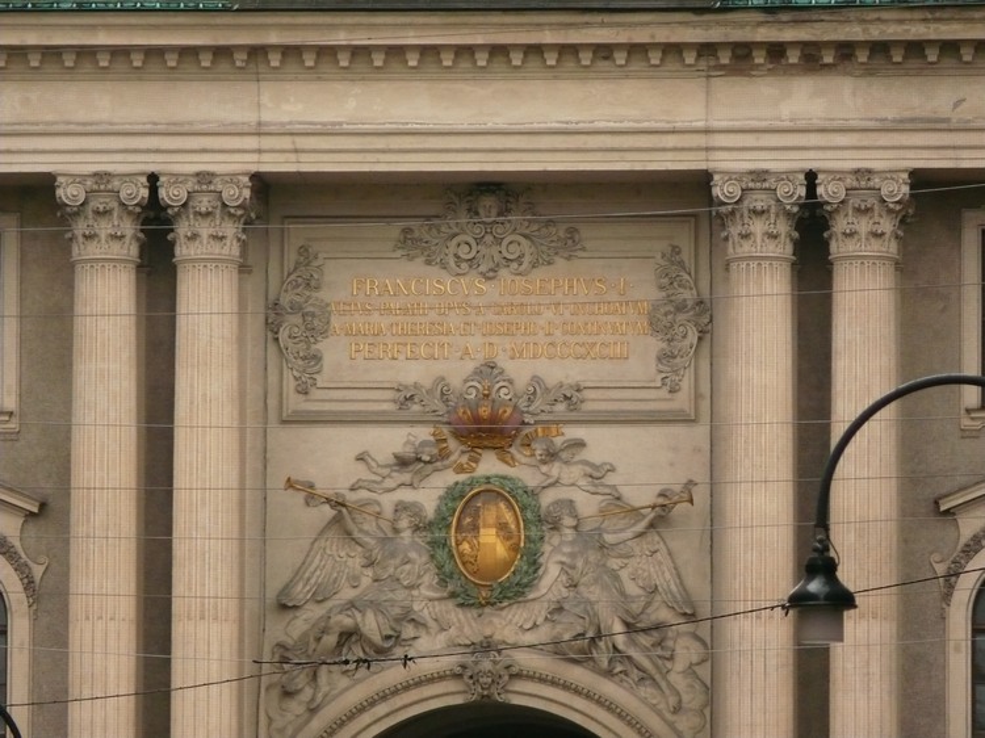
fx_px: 11947
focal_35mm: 420
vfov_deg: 3.5
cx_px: 492
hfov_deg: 4.7
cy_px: 369
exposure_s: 1/50
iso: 400
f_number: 3.7
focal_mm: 88.8
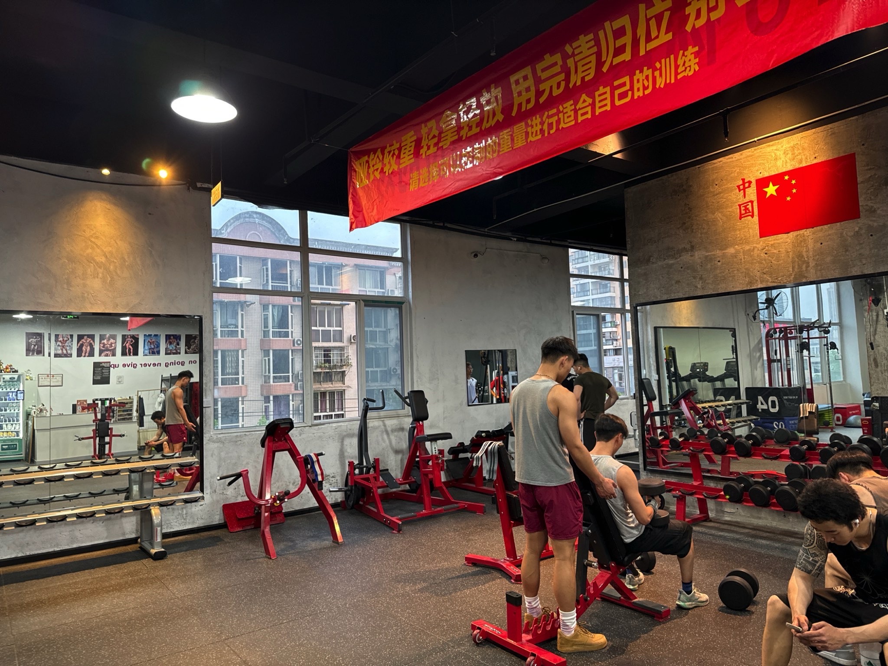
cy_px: 333
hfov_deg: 71.6
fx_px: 616
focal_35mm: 24
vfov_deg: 56.8
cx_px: 444
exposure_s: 1/50
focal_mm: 6.86
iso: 160
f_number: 1.78
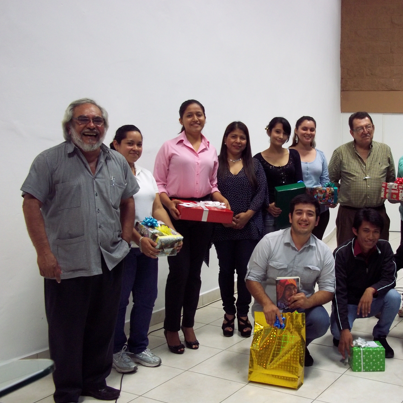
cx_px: 268
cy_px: 200
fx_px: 566
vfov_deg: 39.2
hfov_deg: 38.7
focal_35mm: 43
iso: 160
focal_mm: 6.5
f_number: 3.1
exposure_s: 1/25
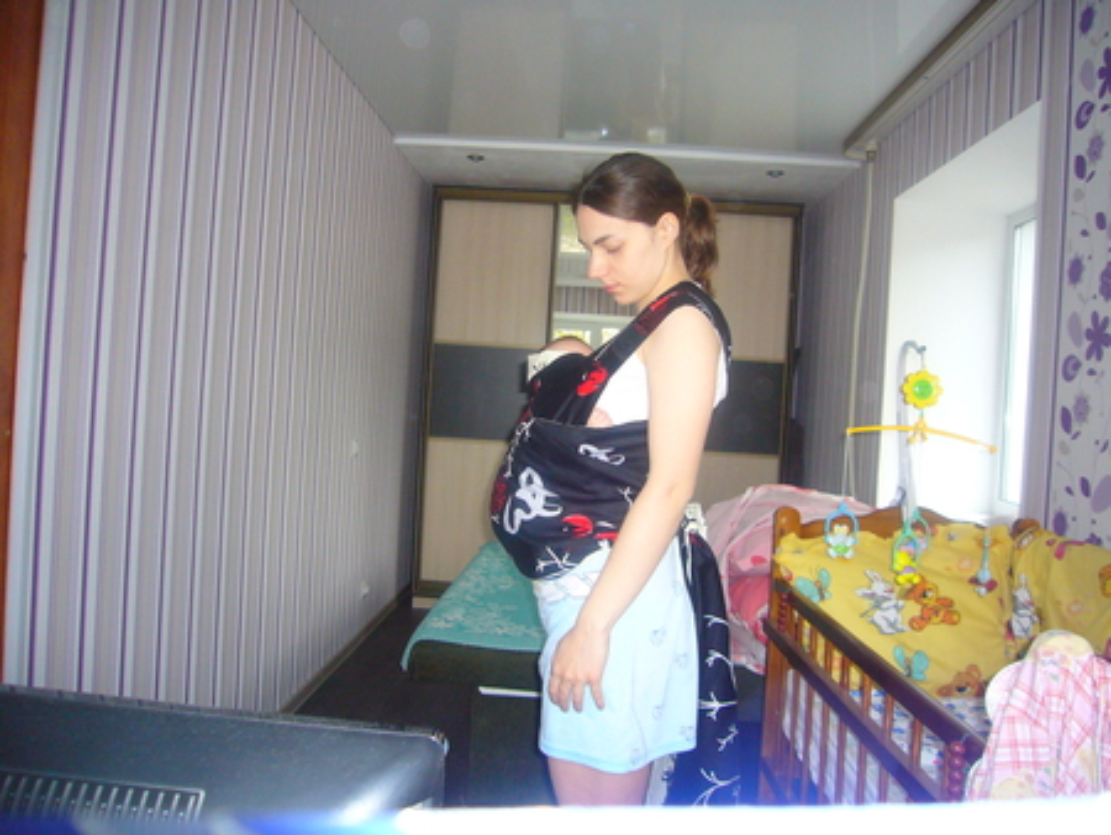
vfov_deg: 49.8
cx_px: 556
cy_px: 418
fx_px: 899
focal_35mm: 28
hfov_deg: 63.4
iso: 200
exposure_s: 1/30
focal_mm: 4.6
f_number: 2.8
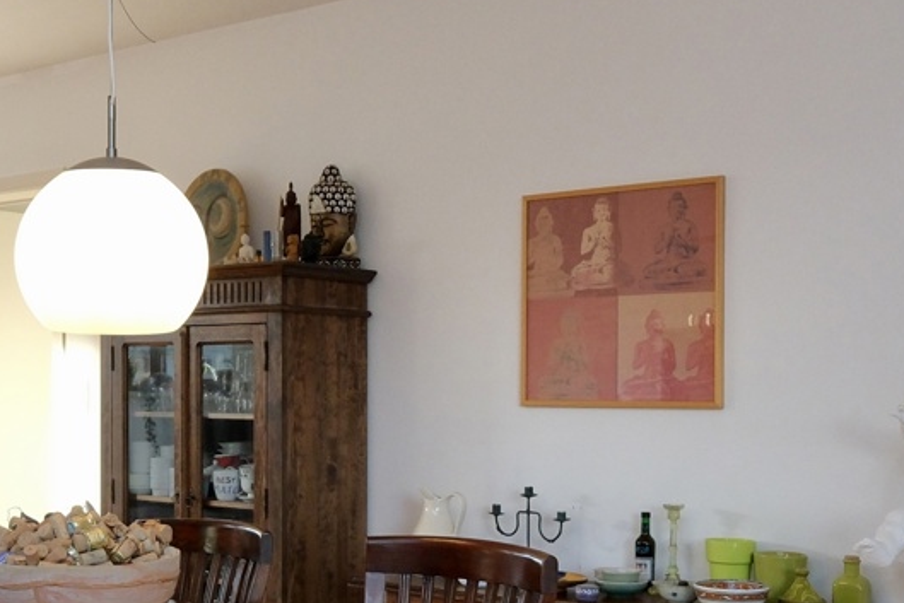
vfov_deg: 26.4
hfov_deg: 38.6
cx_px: 332
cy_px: 401
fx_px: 1281
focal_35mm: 51
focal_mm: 10
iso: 1250
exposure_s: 1/125
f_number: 4
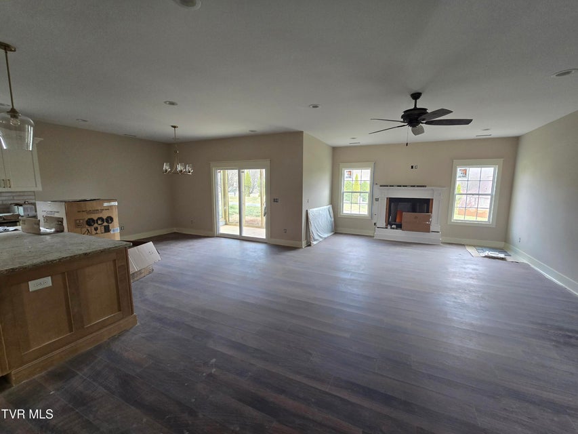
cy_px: 217
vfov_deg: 89.9
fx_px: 217
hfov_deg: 106.2
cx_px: 289
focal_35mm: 13
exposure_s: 1/60.2
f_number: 2.2
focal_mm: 2.2
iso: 160
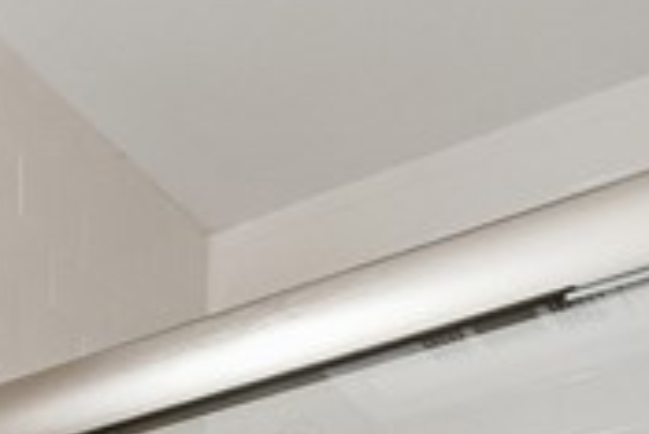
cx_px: -384
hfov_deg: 17.9
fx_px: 1786
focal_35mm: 99
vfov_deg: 10.5
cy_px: 1232
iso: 320
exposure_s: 1/200
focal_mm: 16
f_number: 9
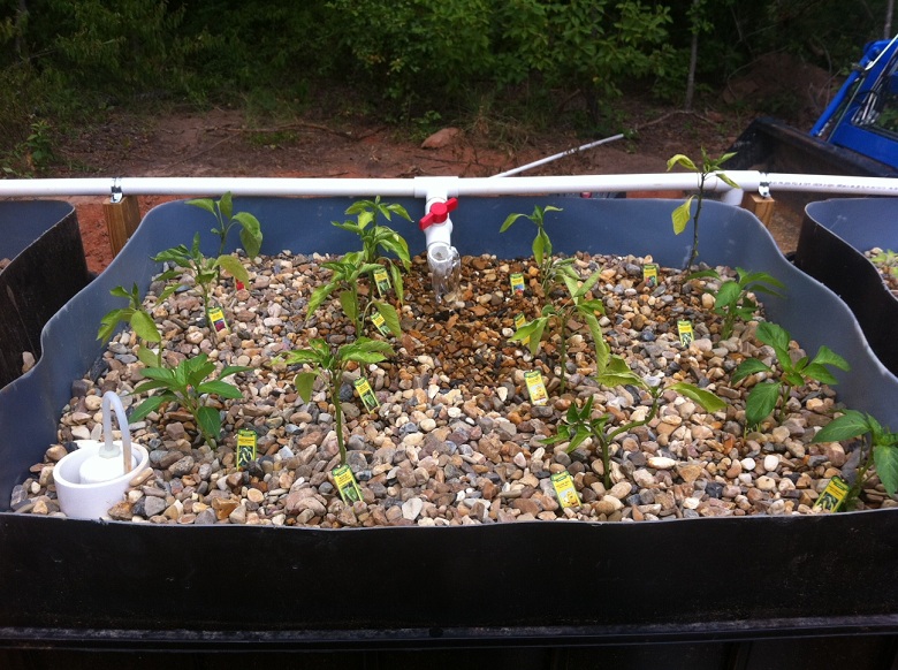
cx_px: 449
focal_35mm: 35
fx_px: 906
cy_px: 335
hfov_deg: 52.7
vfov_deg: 40.6
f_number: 2.8
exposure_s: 1/279
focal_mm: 3.85
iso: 80
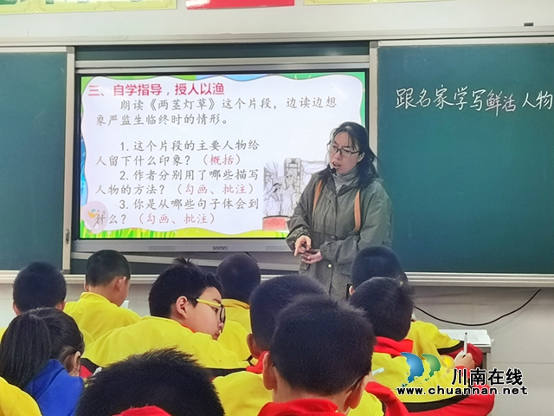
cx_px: 277
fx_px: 1360
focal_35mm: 85
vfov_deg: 17.4
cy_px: 208
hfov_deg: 23.0
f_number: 1.9
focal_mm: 6.71
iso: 64
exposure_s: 1/100
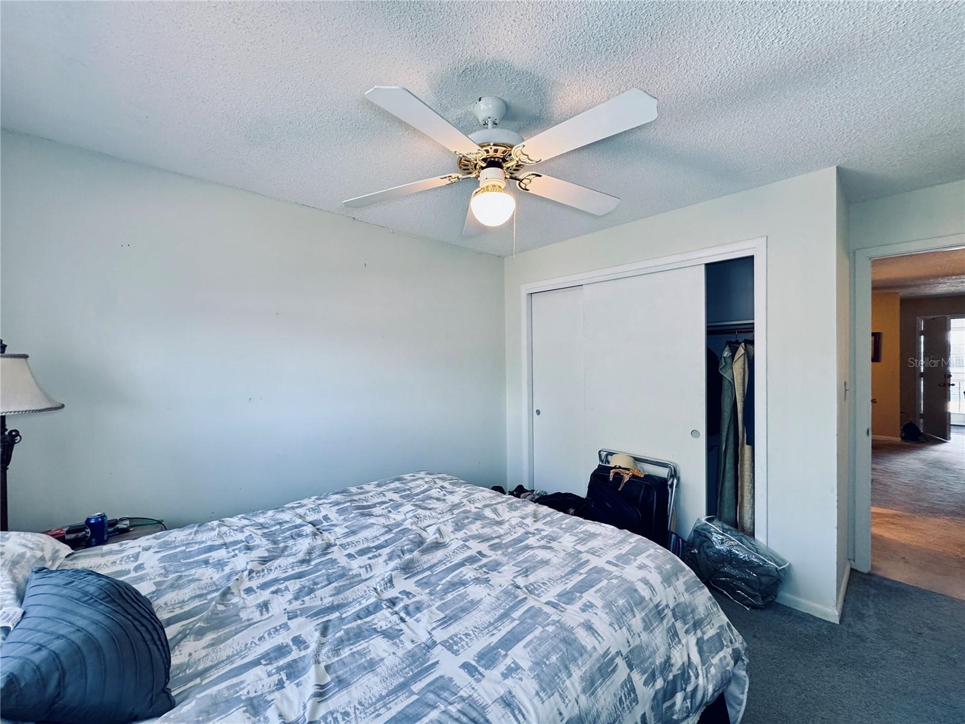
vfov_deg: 85.7
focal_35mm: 14
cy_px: 362
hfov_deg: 102.1
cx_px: 482
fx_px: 390
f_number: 2.2
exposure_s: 1/120
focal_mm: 2.22
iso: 250
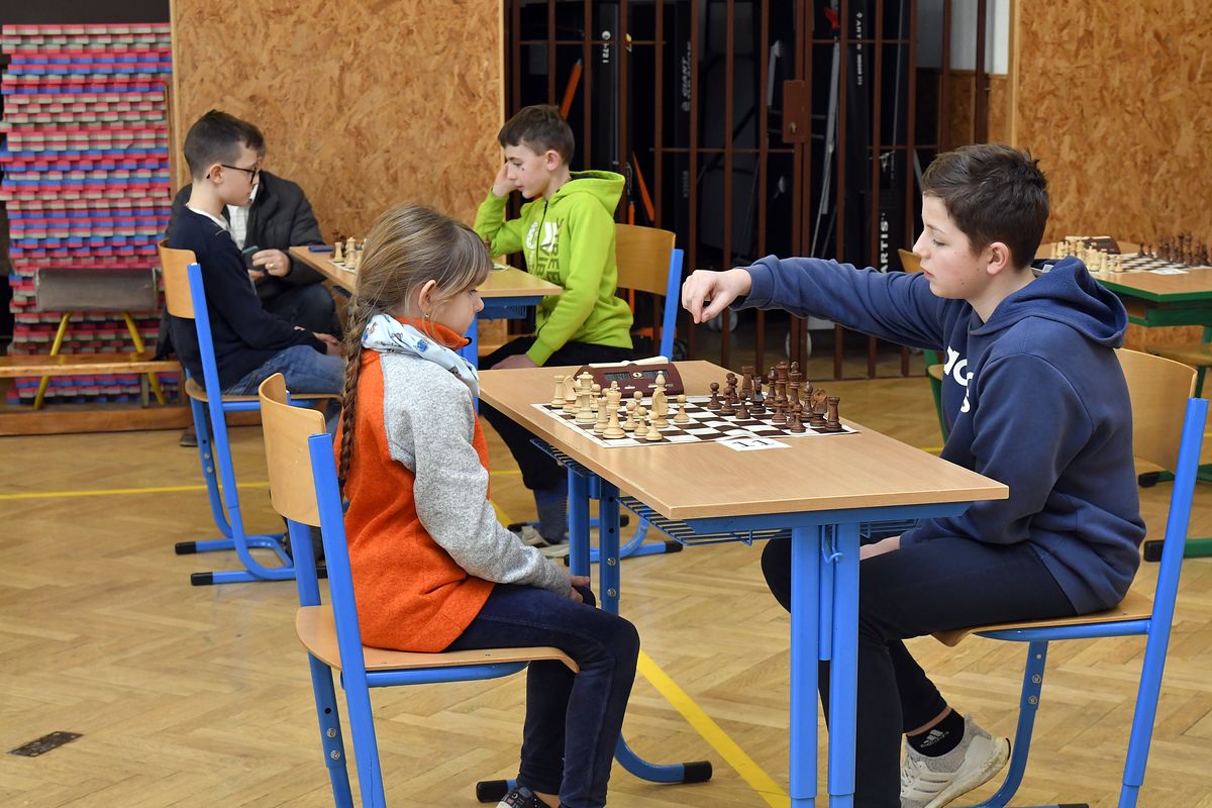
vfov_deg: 20.6
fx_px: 2222
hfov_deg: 30.5
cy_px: 404
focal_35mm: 66
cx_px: 606
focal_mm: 44
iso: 2000
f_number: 6.3
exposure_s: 1/160
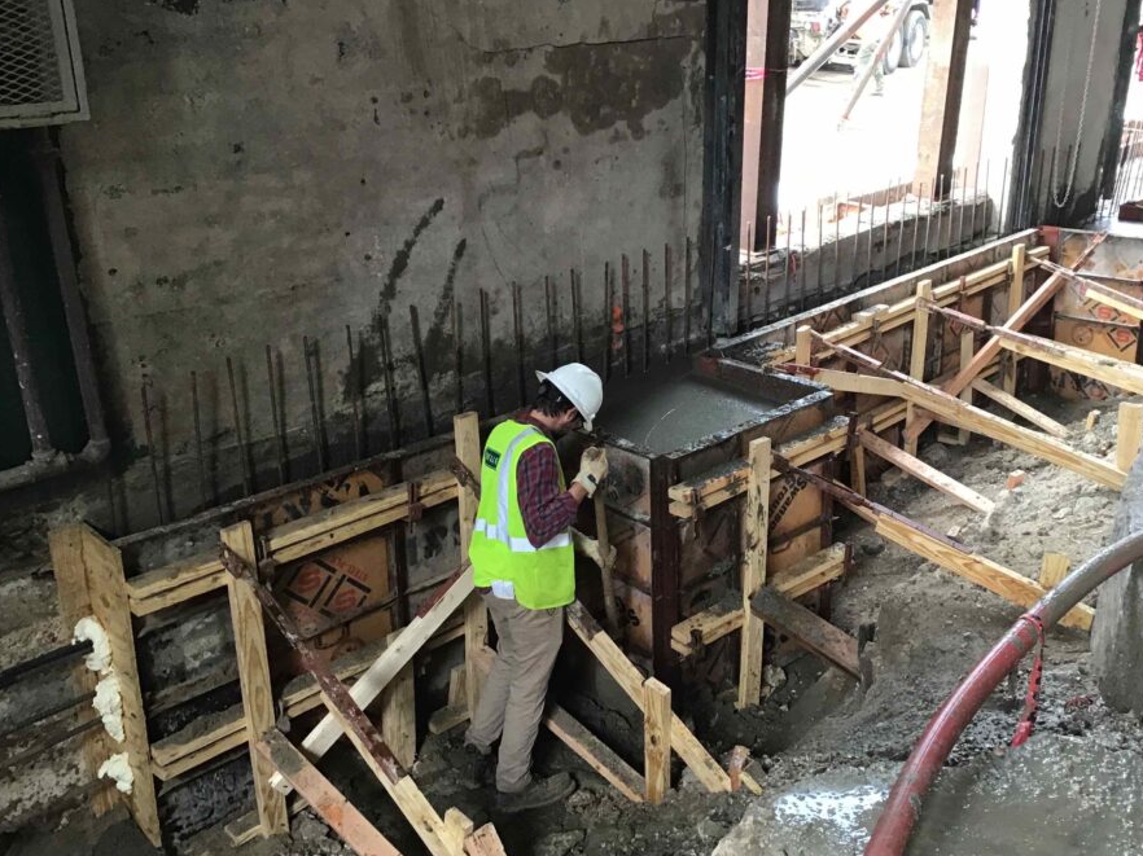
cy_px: 411
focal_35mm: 36
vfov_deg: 39.6
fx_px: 1188
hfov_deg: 51.2
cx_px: 651
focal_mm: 3.3
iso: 64
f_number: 2.4
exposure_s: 1/30
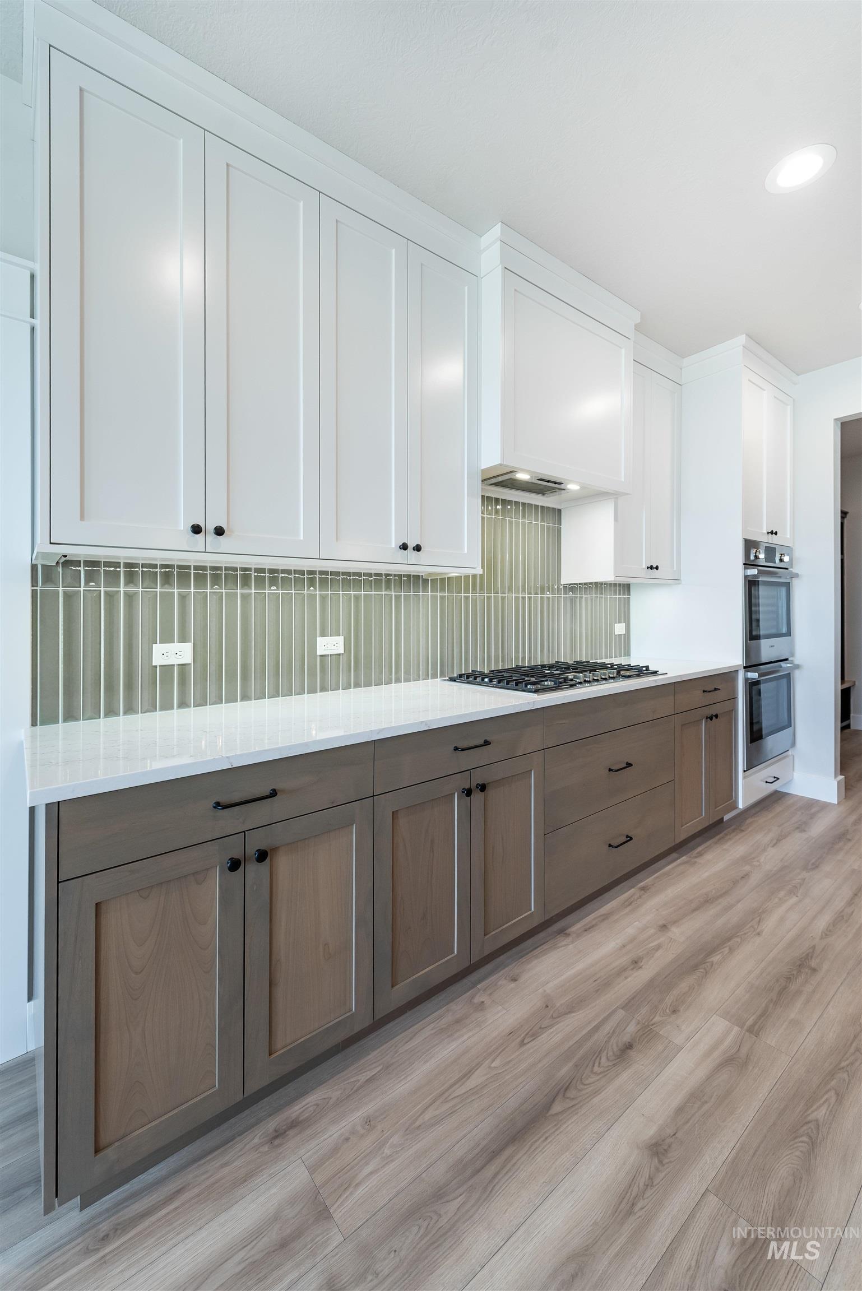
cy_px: 646
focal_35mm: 14
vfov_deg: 104.2
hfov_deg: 81.3
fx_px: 502
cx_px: 431
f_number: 4.5
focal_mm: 14
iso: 800
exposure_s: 1/80
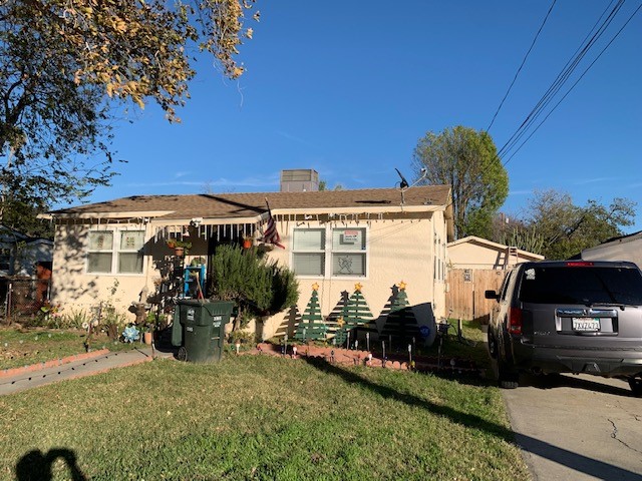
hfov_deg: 67.3
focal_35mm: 26
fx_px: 482
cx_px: 321
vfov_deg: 53.1
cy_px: 240
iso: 25
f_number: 1.8
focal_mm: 4.25
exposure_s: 1/2309
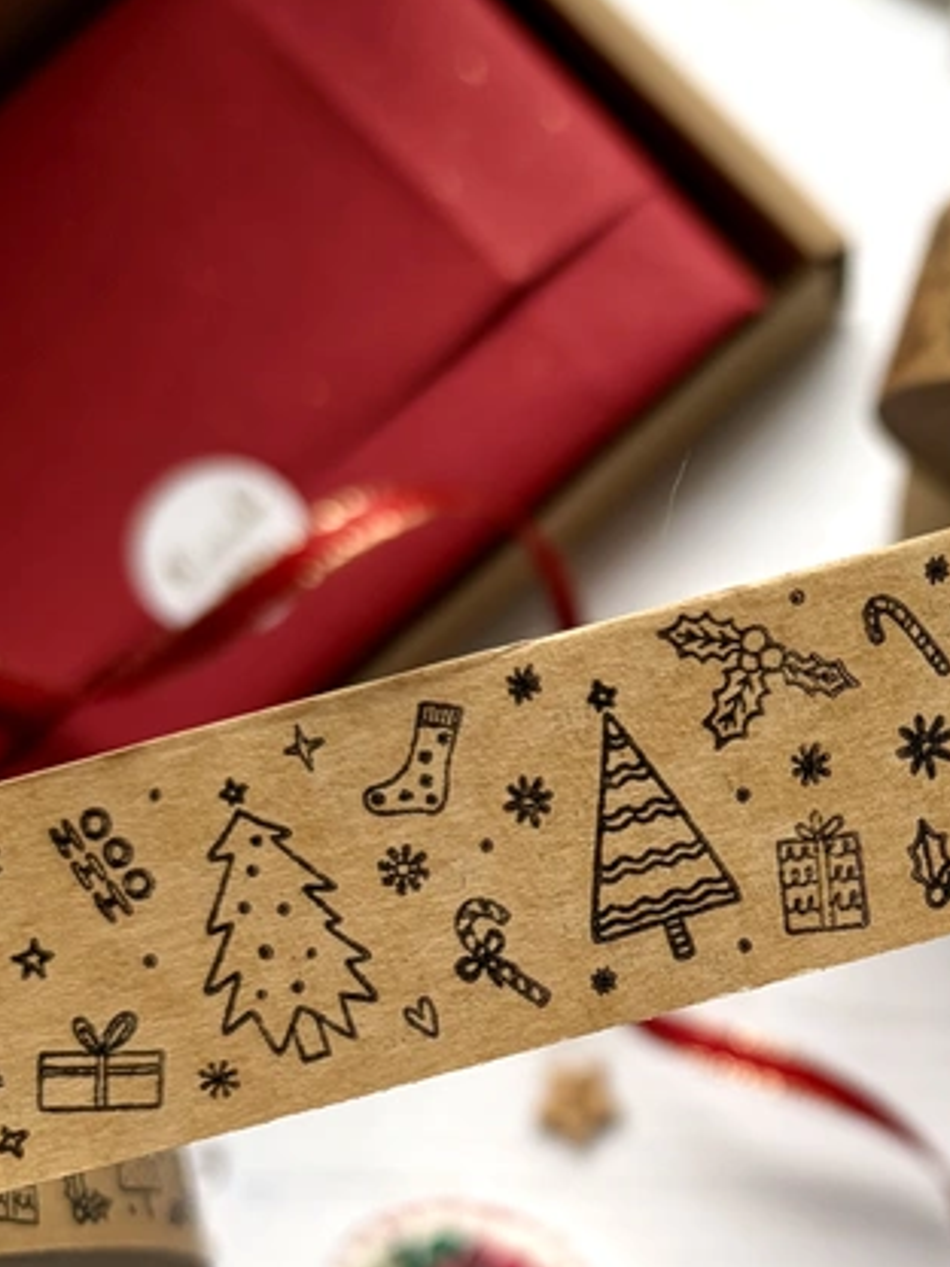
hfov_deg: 25.3
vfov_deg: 34.7
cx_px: 953
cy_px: 810
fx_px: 2013
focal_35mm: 55
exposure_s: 1/89
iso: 125
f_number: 1.6
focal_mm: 5.96
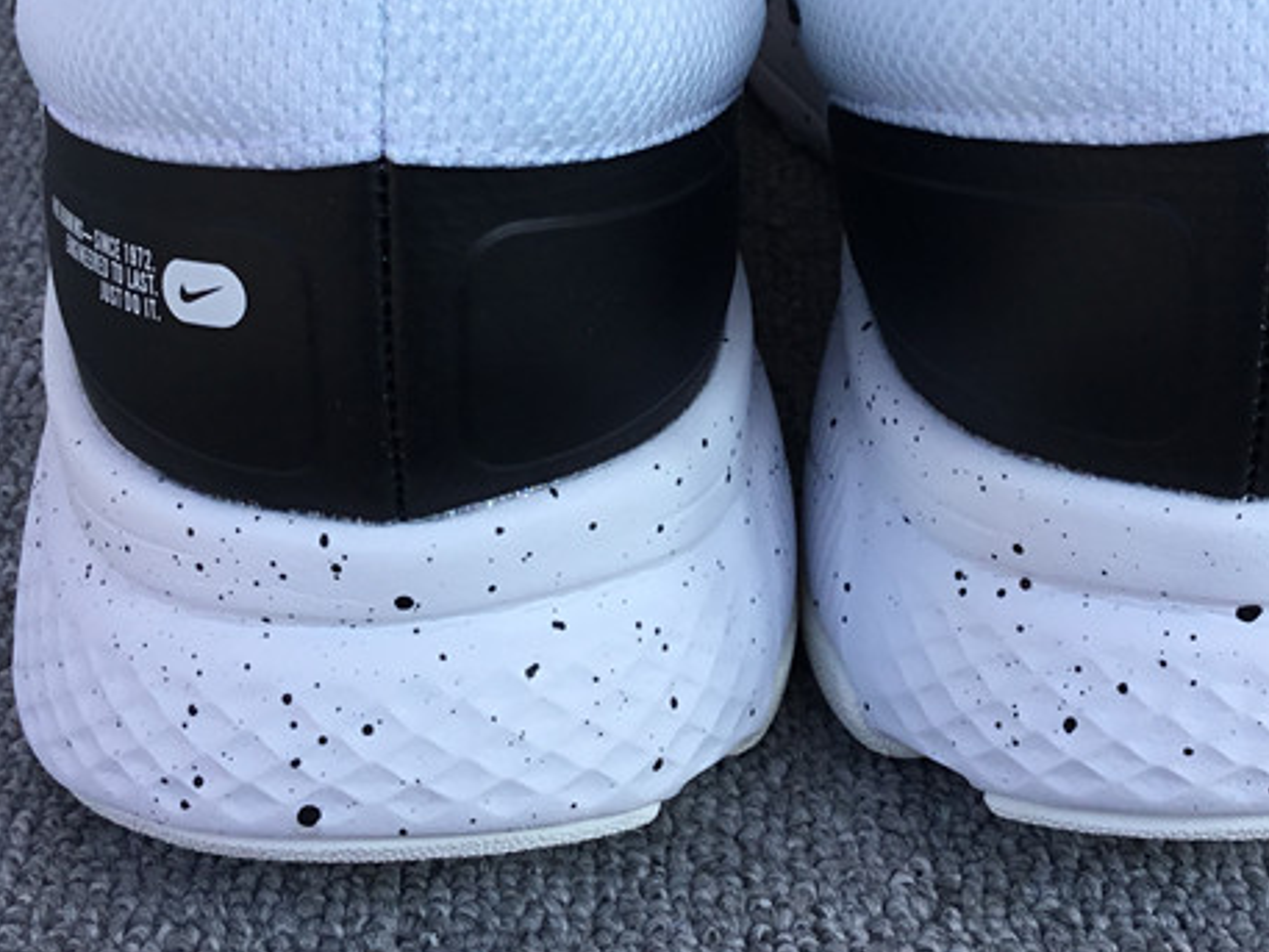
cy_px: 198
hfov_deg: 31.6
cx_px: 753
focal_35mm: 61
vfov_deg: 23.7
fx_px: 2237
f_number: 2.4
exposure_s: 1/375
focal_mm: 3.3
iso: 25
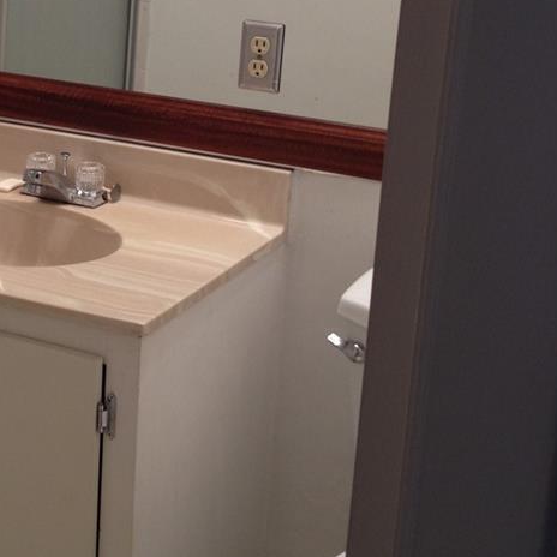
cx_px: 38
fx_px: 1456
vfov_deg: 21.3
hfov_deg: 21.1
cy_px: 97
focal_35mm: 80
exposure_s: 1/20
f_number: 2.4
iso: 50
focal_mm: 4.28
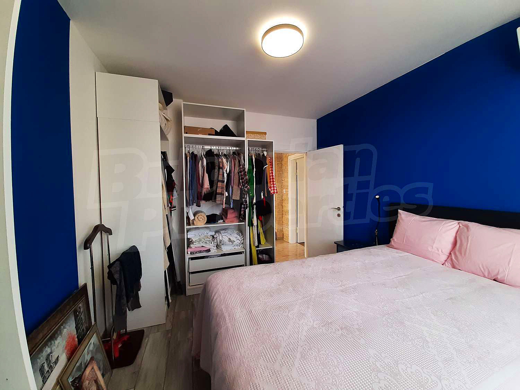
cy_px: 195
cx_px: 260
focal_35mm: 13
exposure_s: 1/50
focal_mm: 1.42
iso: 64
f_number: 2.2
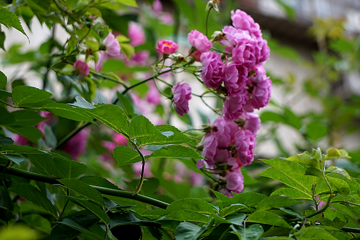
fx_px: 1349
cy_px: 120
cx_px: 180
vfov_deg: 10.1
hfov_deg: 15.2
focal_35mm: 135
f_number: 5
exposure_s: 1/160
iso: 250
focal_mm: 90
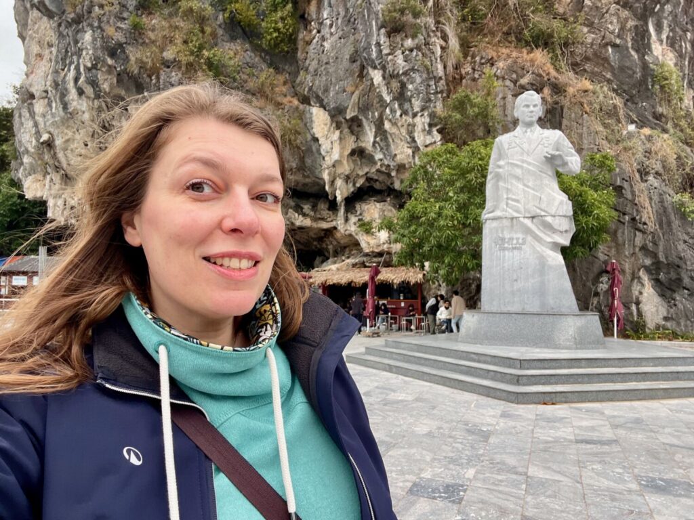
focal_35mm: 23
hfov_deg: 73.9
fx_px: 461
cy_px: 260
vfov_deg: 58.9
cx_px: 347
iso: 25
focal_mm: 2.71
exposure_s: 1/141
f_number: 2.2
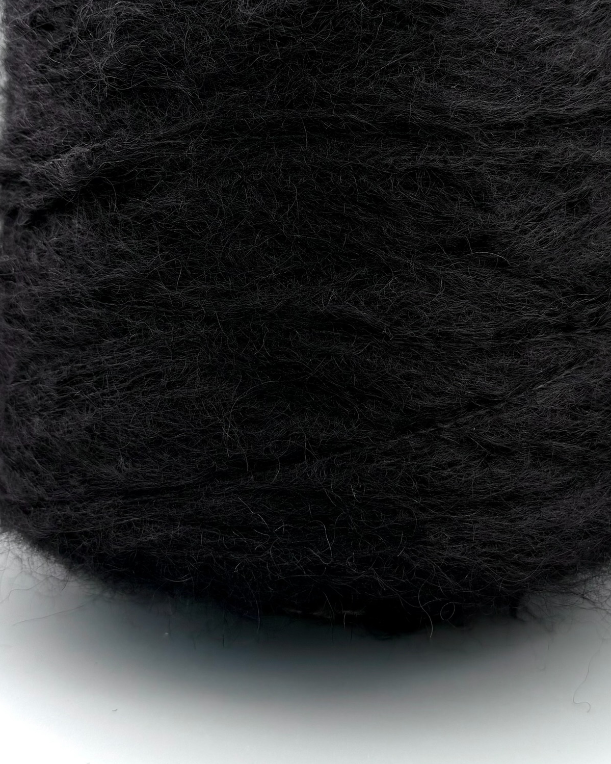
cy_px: 265
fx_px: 723
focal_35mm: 32
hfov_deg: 45.7
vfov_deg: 54.7
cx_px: 347
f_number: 1.78
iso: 80
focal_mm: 6.76
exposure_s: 1/555
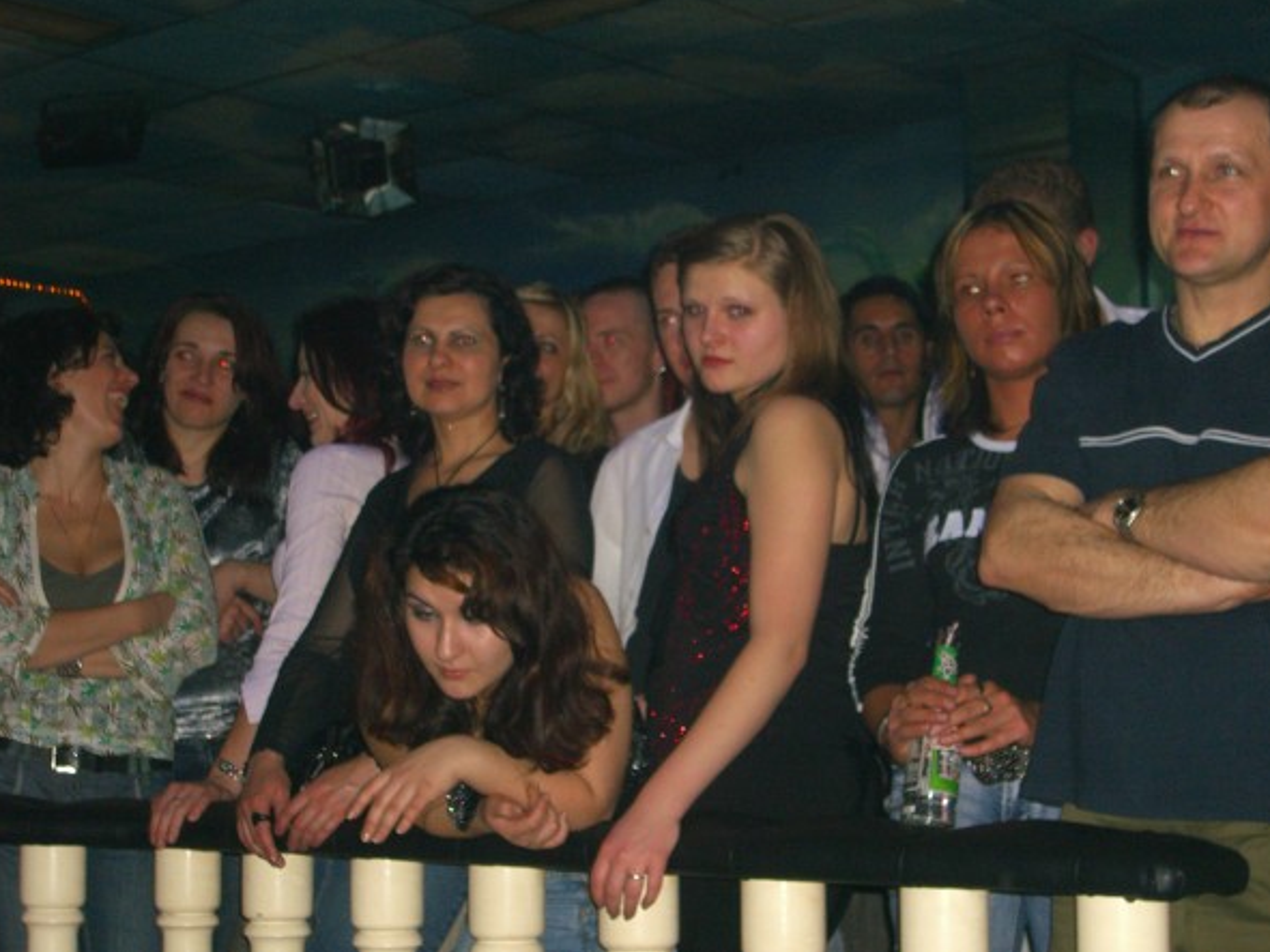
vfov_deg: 21.3
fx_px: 2531
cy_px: 471
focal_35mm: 69
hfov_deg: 28.2
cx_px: 640
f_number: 4
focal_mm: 14.2
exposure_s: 1/60
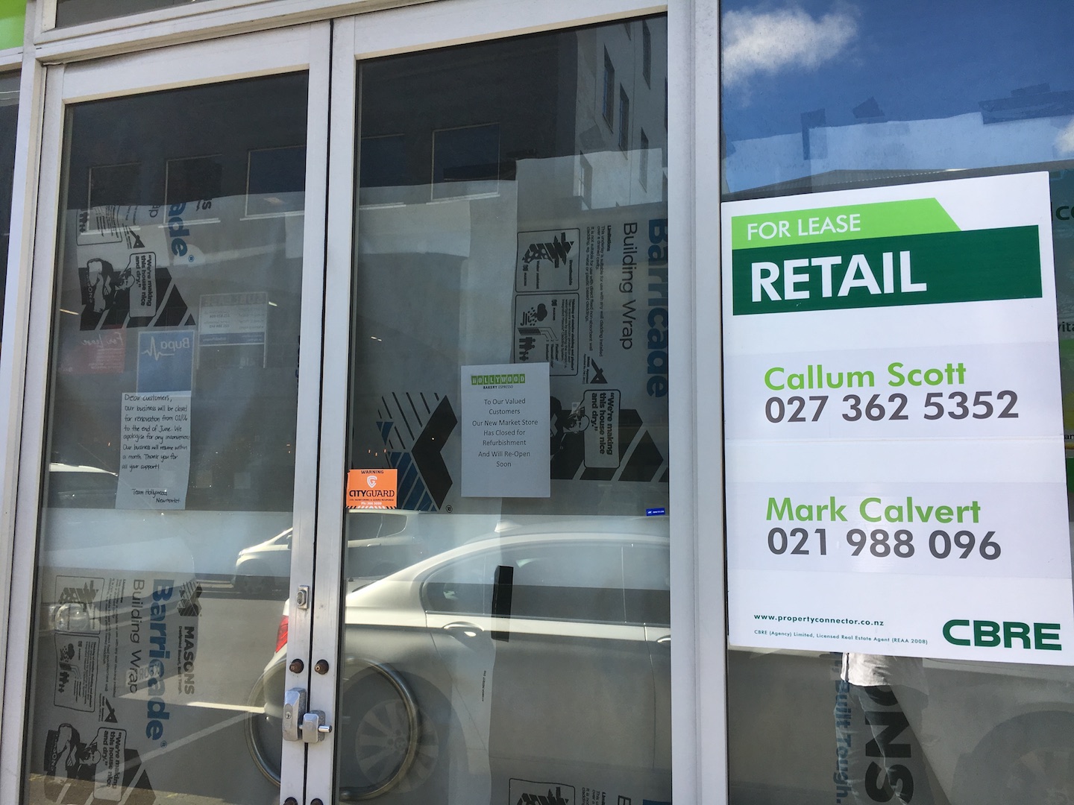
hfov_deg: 61.7
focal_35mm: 29
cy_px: 402
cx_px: 537
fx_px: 900
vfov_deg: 48.2
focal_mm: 4.15
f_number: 2.2
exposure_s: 1/301
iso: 25
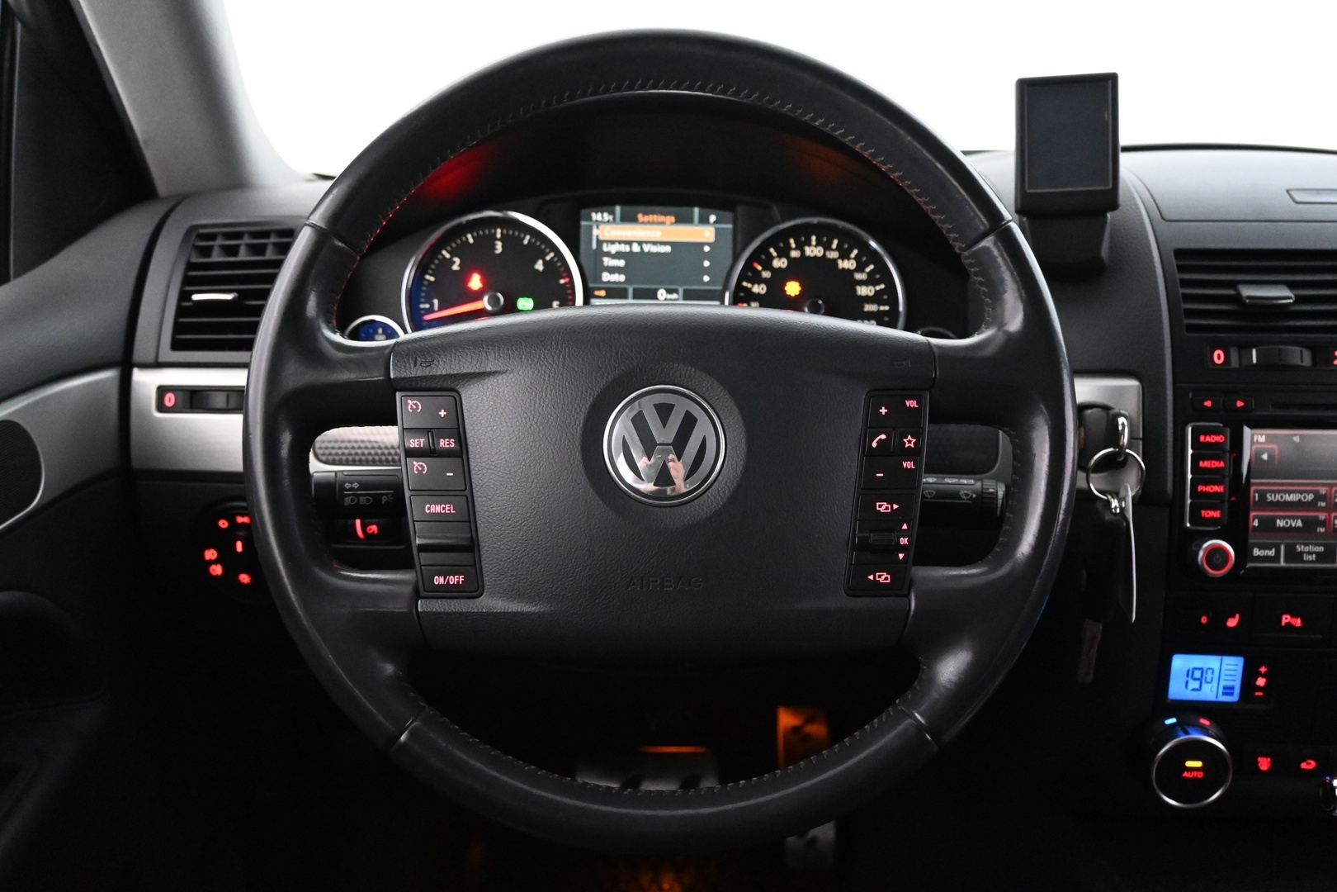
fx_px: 1198
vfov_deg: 40.8
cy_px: 446
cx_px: 668
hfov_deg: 58.3
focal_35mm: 32
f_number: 4
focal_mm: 21.5
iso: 5600
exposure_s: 1/30
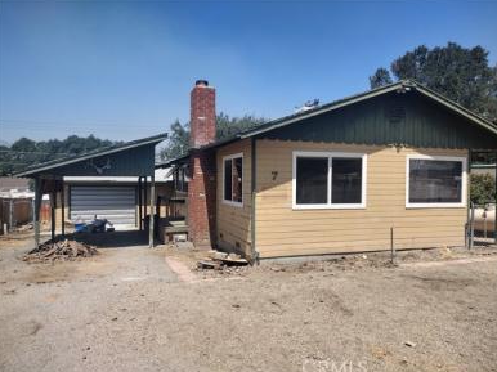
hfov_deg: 63.5
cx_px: 251
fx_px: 402
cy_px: 187
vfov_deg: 49.7
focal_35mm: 28
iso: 100
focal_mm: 4.71
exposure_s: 1/1910
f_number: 1.7
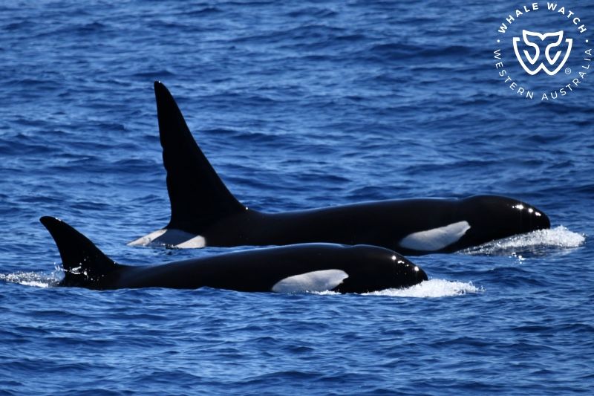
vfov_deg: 2.3
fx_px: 9897
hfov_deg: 3.4
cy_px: 198
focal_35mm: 600
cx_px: 297
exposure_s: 1/8000
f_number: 6.3
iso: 1250
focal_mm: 600
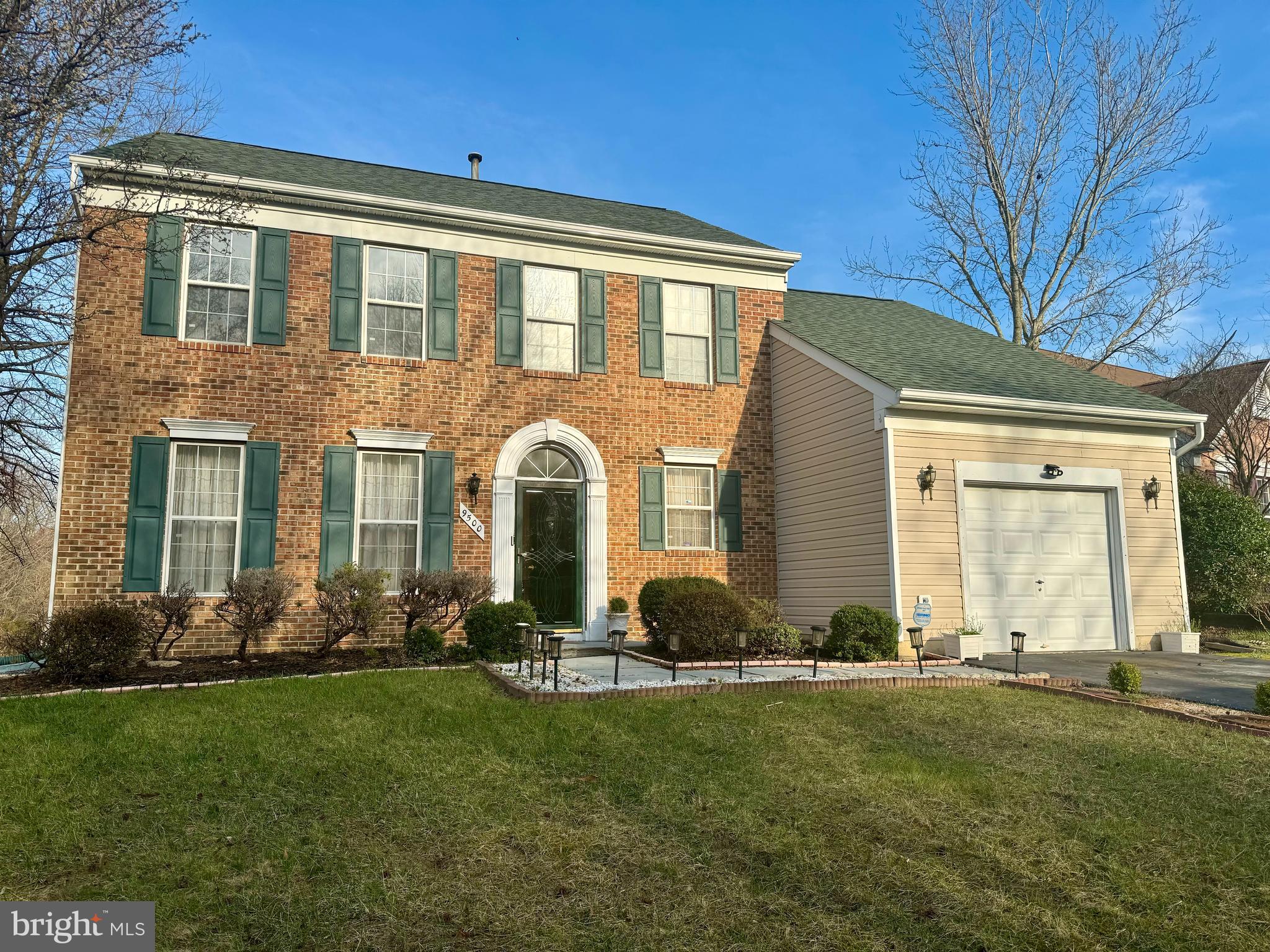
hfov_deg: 71.6
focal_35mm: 24
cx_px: 635
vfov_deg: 56.8
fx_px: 881
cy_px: 476
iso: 80
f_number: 1.78
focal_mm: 6.86
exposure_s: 1/2959
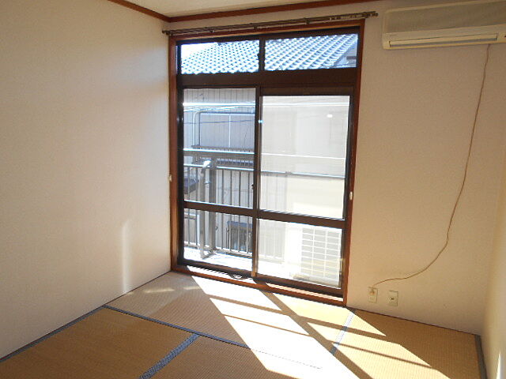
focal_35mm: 26
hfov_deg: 67.3
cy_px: 190
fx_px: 380
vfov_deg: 53.1
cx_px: 253
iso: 80
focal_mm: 4.6
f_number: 3.2
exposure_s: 1/125
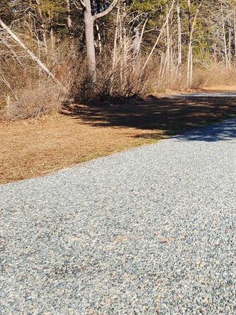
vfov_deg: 34.0
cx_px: 270
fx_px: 509
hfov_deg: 24.1
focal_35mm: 56
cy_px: 104
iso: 12
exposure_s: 1/684
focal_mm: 6.4
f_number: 1.8
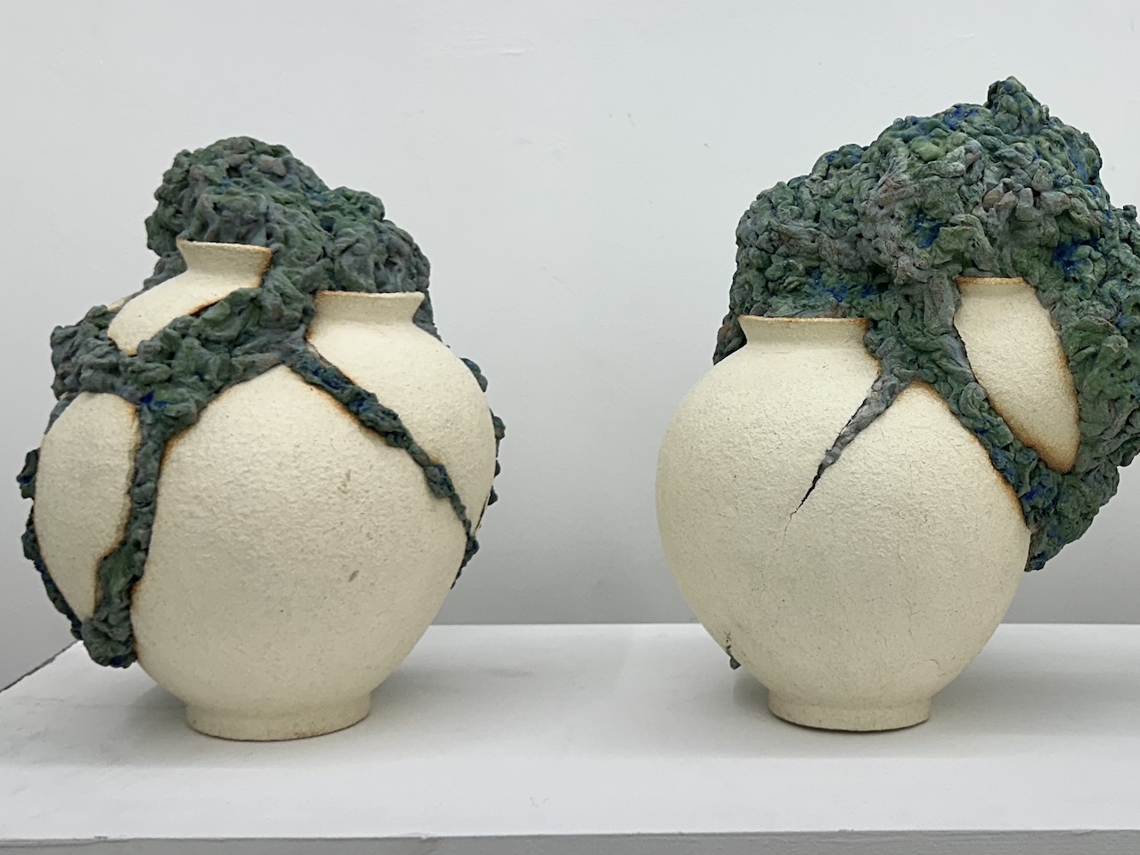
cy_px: 290
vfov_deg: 28.9
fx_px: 1647
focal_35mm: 50
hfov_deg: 37.1
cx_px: 881
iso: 80
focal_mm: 6.86
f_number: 1.78
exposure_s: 1/267
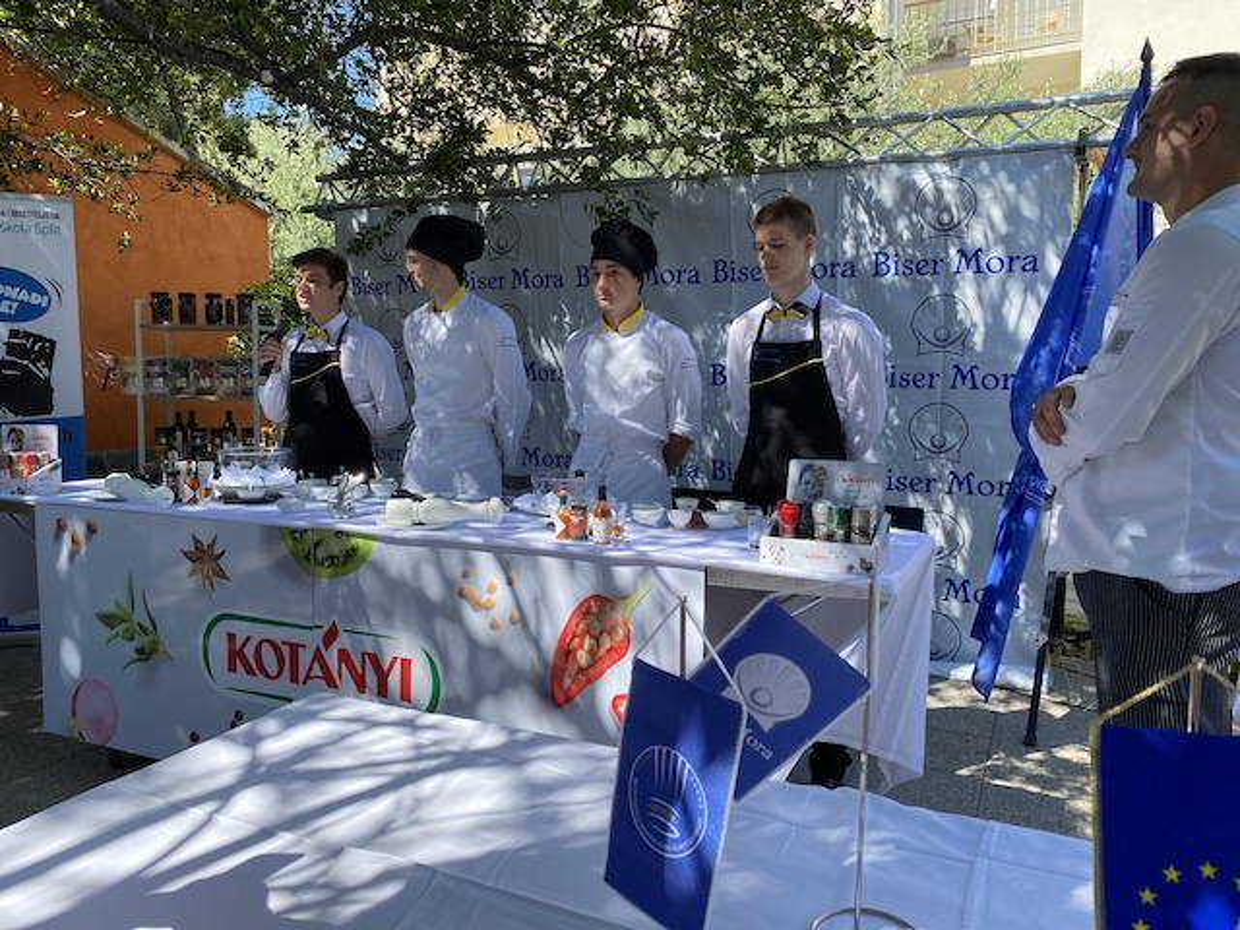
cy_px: 465
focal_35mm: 26
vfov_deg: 53.1
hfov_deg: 67.3
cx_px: 620
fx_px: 931
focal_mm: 4.25
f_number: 1.8
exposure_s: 1/762
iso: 32
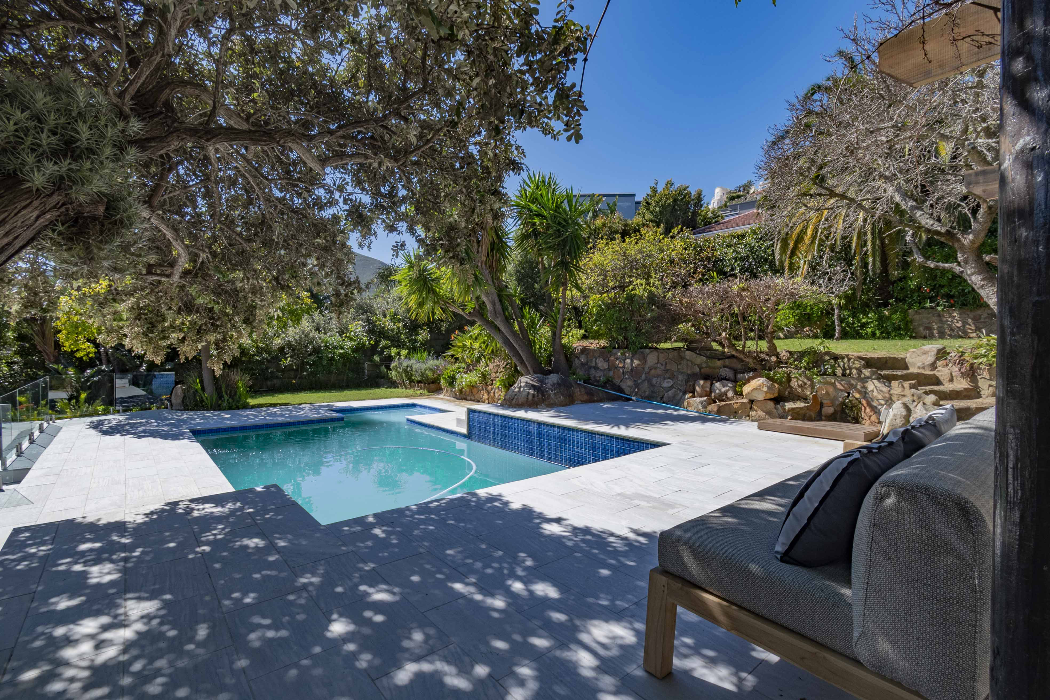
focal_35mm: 15
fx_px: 437
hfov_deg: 100.4
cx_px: 525
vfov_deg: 77.3
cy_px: 350
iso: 160
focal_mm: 10
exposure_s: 1/100
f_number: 16
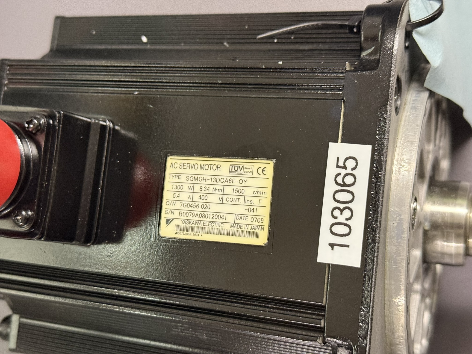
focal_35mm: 48
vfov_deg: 30.3
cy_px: 177
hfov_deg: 39.7
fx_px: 654
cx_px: 236
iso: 400
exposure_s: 1/33
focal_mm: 6.76
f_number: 1.78
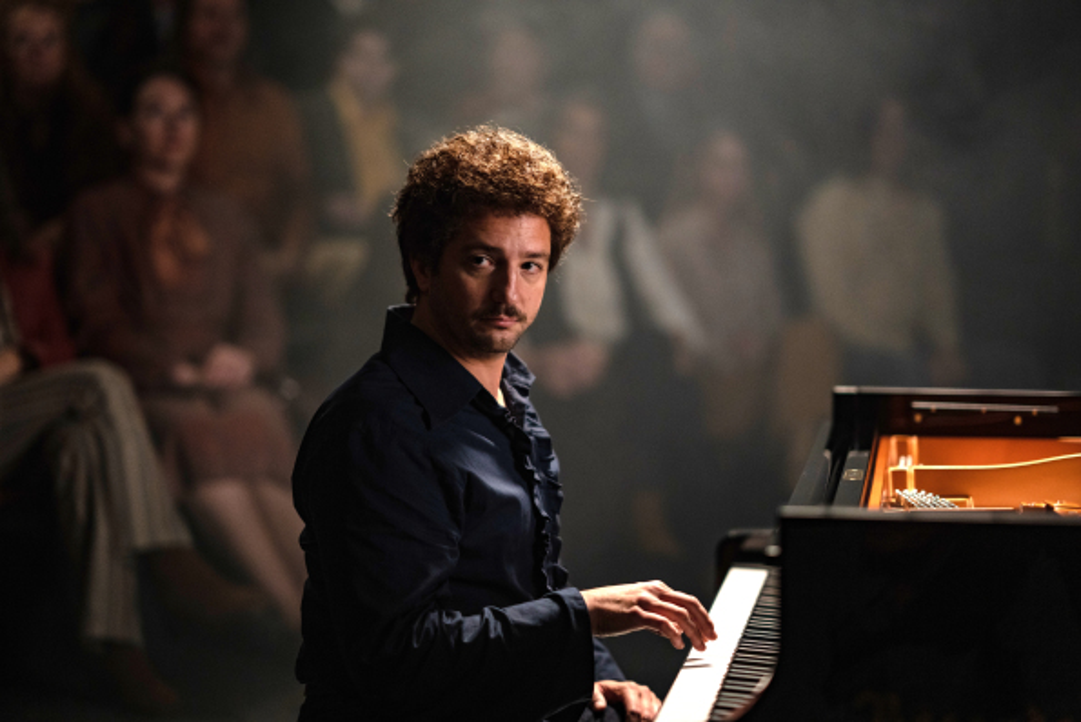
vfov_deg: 16.1
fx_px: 2553
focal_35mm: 85
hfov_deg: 23.9
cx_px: 540
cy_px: 361
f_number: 1.4
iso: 1250
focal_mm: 85
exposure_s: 1/100
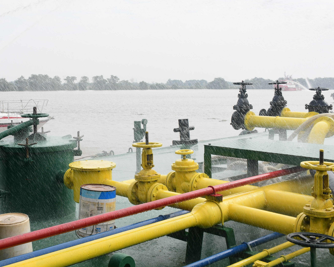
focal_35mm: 52
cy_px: 114
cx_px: 81
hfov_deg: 35.2
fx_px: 514
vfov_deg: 29.1
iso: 160
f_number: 11
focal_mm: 24
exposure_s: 1/200
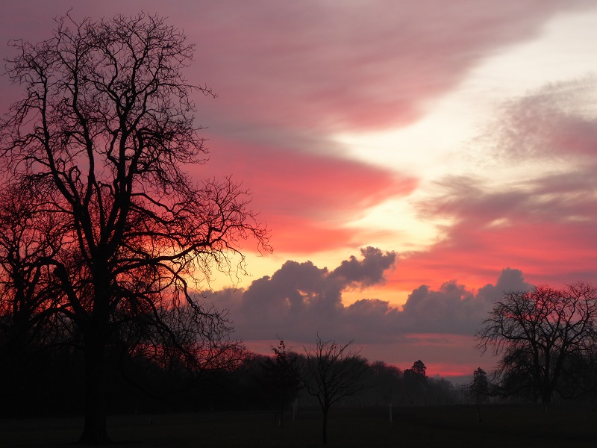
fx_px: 1690
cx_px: 298
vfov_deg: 15.1
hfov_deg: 20.0
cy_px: 224
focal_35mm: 98
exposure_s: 1/25
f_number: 5
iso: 200
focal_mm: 17.5
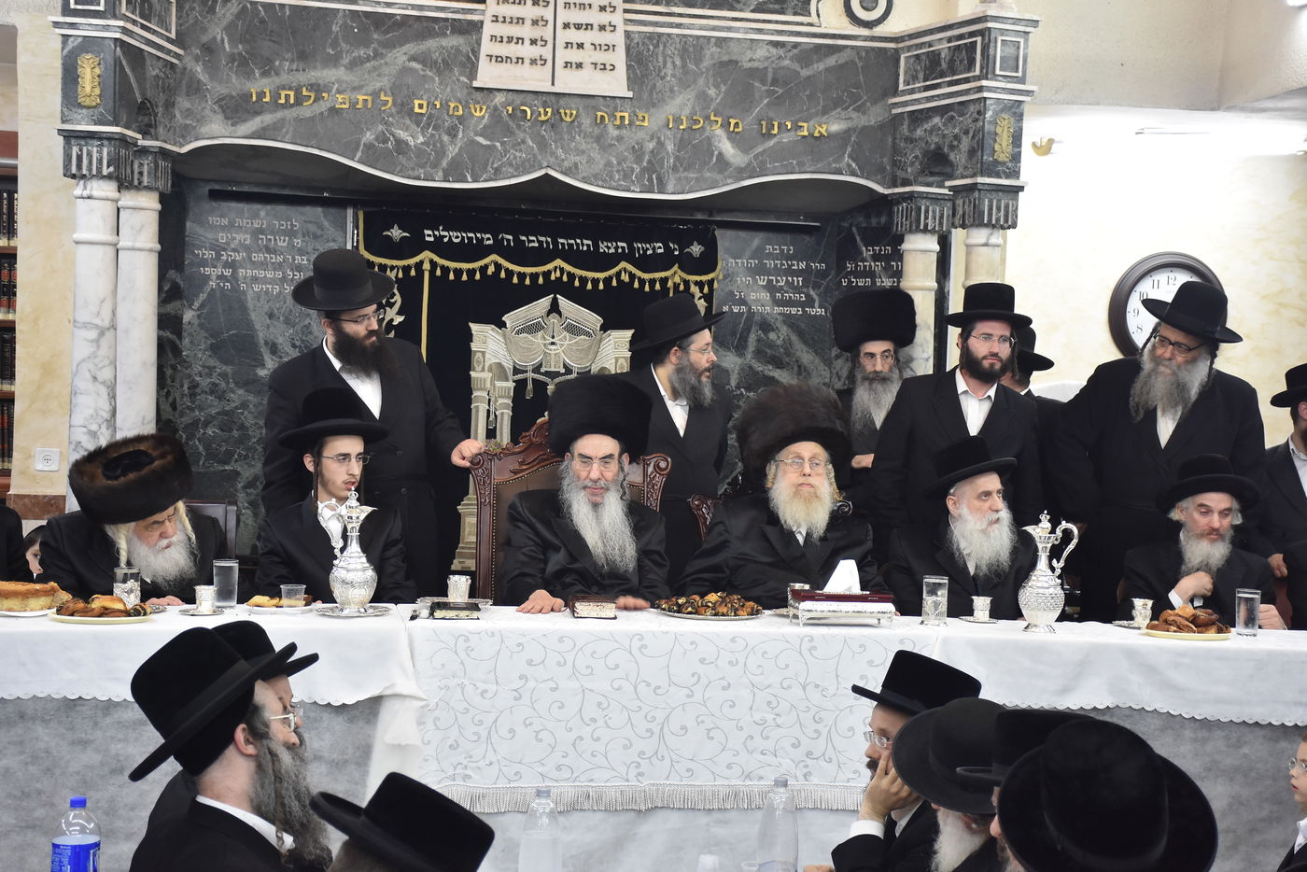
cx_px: 654
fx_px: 2179
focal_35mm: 60
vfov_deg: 22.6
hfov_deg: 33.4
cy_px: 436
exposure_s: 1/100
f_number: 5.6
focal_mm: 40
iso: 1250
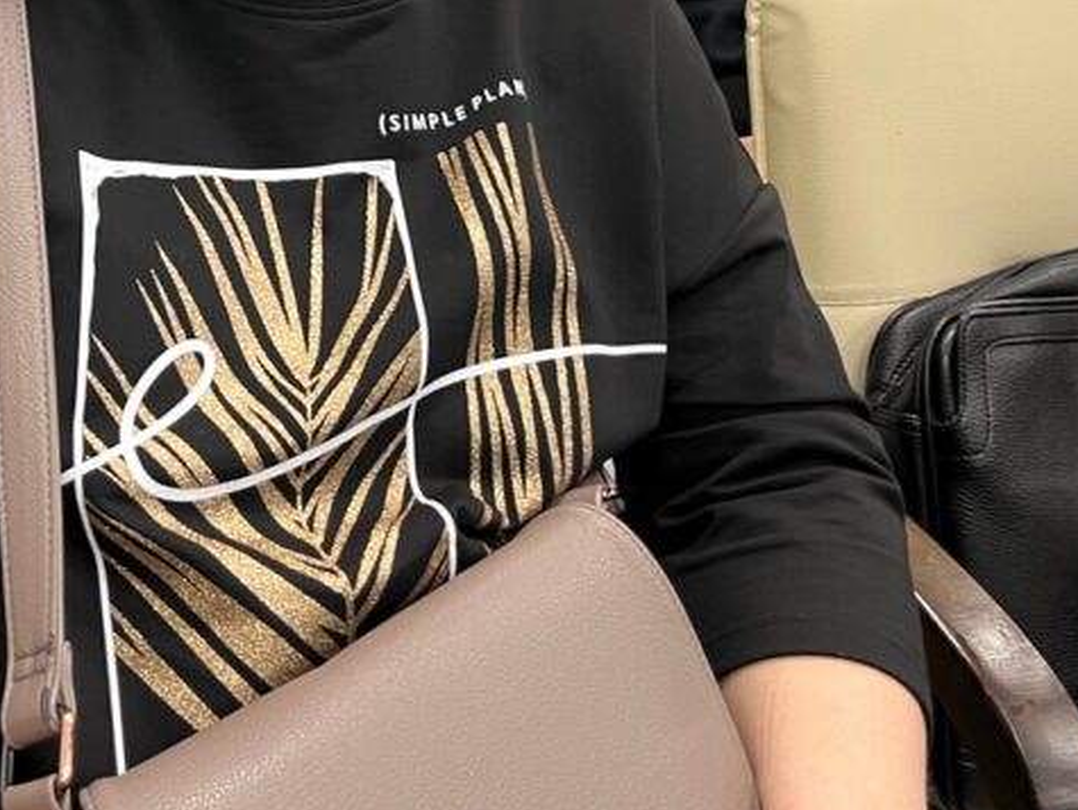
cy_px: -41
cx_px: 268
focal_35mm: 56
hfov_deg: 33.6
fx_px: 1745
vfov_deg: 24.7
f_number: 1.6
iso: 80
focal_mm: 5.1
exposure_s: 1/50
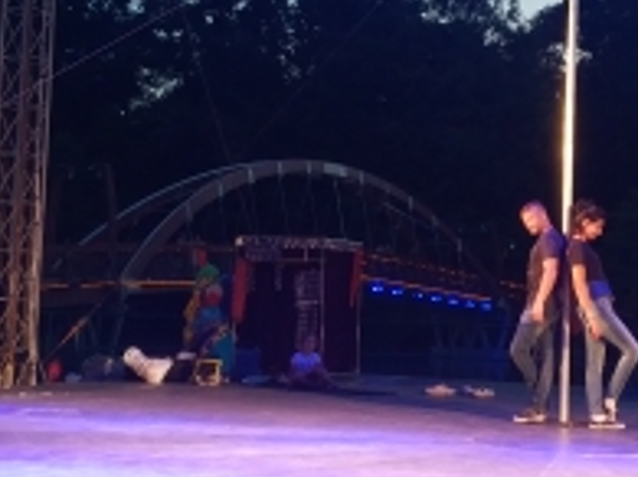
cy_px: 221
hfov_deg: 23.8
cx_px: 396
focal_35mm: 82
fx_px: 1510
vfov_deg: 18.0
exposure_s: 1/20
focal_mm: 4.5
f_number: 2
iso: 376
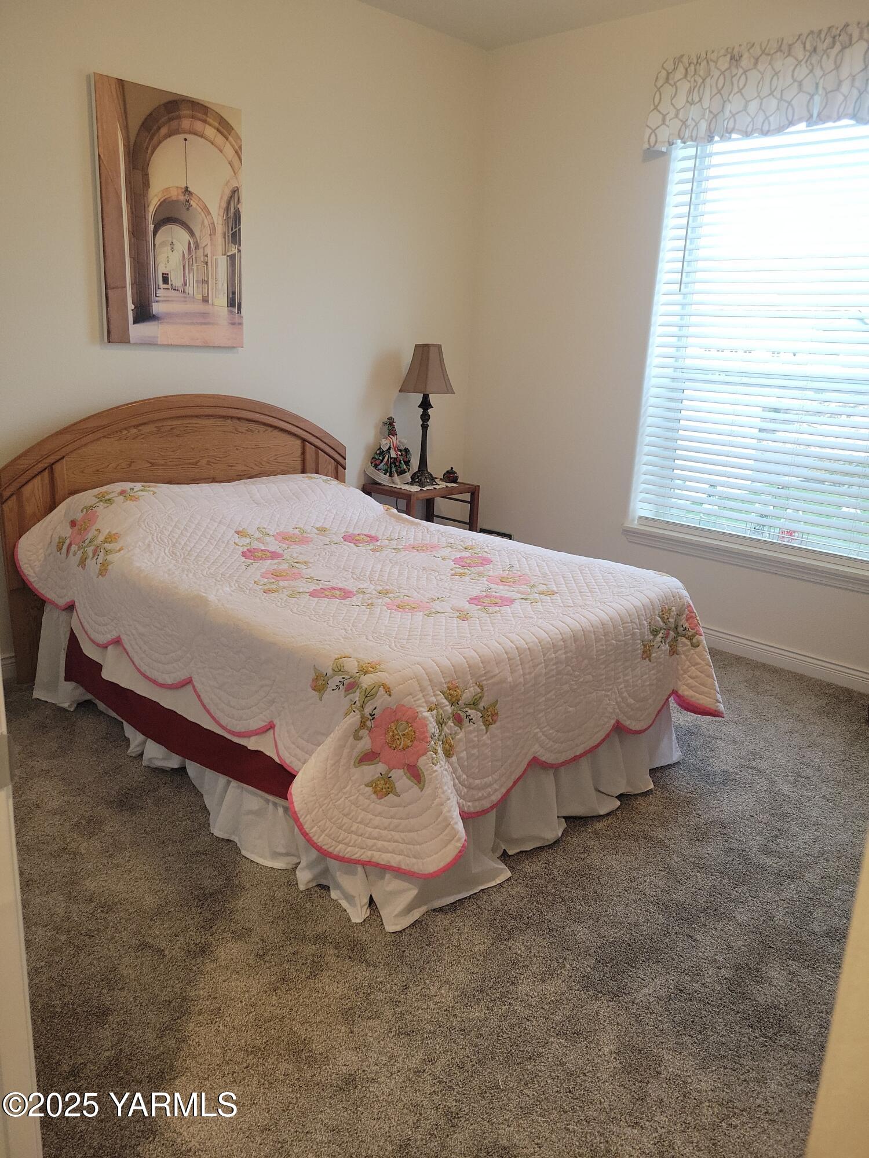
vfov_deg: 67.3
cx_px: 434
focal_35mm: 26
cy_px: 579
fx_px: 870
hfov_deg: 53.1
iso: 153
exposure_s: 1/59
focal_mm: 5.4
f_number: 1.8
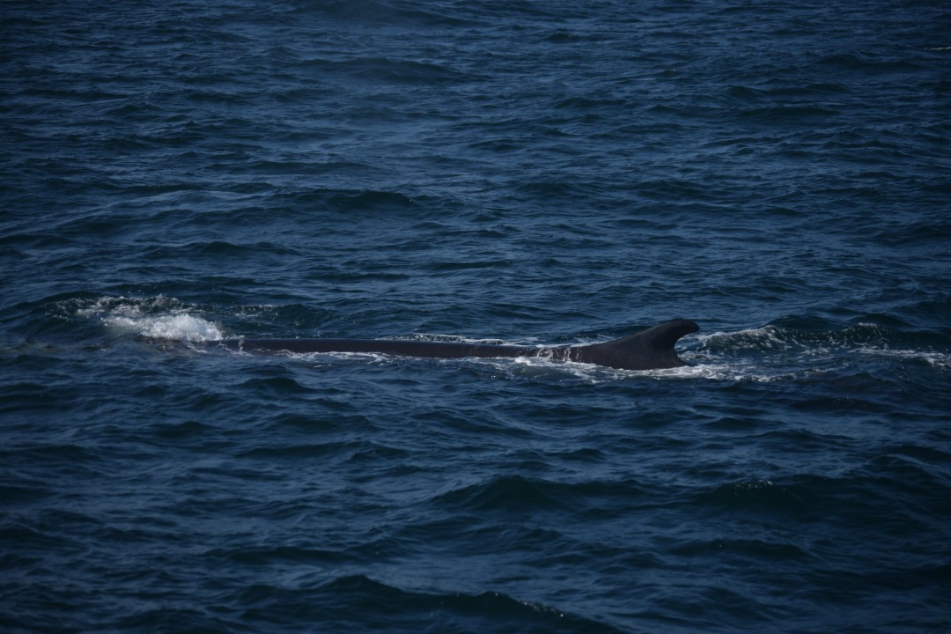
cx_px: 476
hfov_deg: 12.2
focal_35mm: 168
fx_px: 4438
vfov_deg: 8.2
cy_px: 317
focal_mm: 112
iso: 200
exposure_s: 1/4000
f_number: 4.8
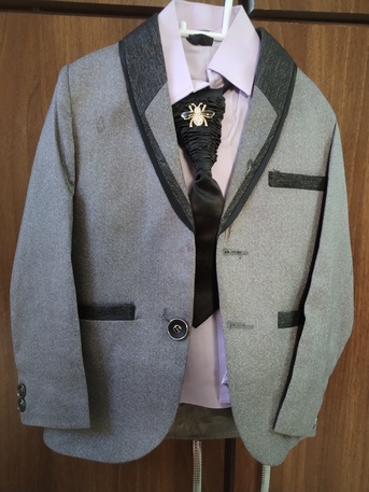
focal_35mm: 26
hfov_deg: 53.1
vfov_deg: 67.3
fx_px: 369
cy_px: 246
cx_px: 184
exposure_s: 1/16.7
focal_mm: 4.75
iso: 1614
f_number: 1.8
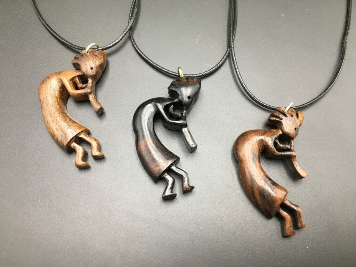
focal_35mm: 29
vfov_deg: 48.2
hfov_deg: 61.7
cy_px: 134
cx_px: 178
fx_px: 298
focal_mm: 4.15
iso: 50
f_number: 2.2
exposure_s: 1/33
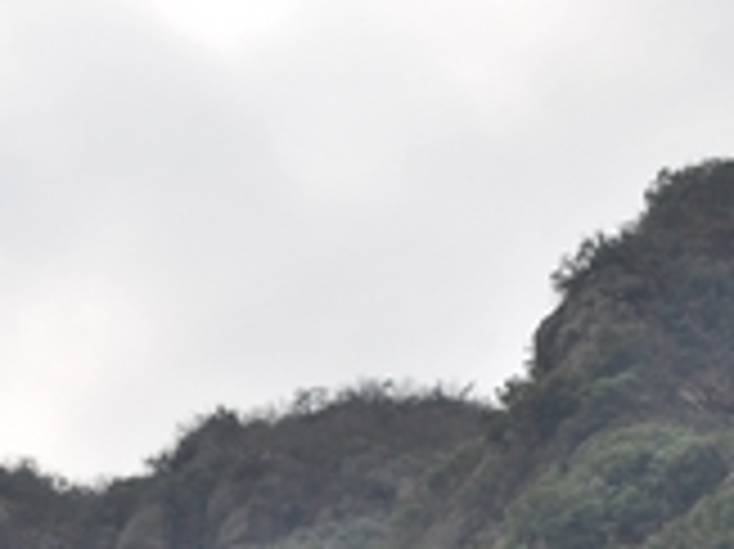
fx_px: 5159
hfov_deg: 8.1
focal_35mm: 243
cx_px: -50
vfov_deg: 6.1
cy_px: 670
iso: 100
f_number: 11
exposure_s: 1/200
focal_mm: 55
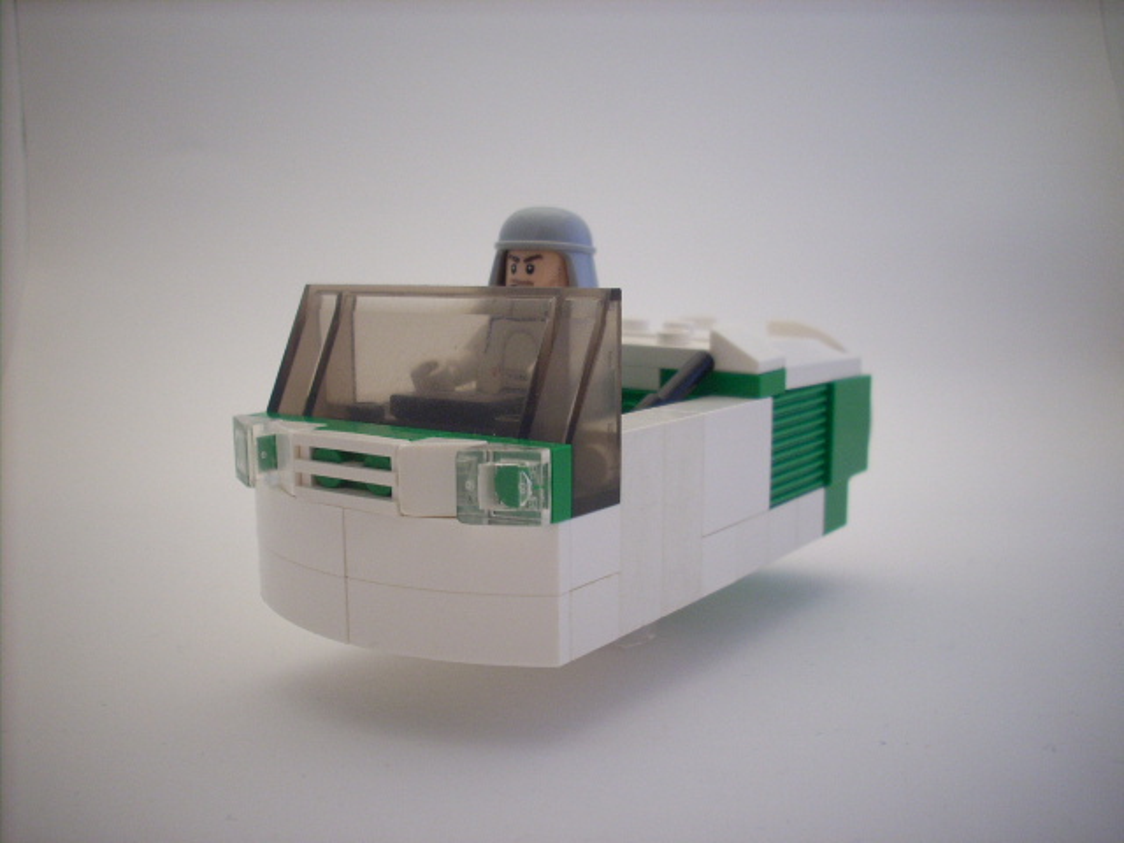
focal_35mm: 37
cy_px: 422
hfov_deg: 50.1
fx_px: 1201
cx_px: 562
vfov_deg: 38.7
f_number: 2.8
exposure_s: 1/30
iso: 109
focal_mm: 6.2
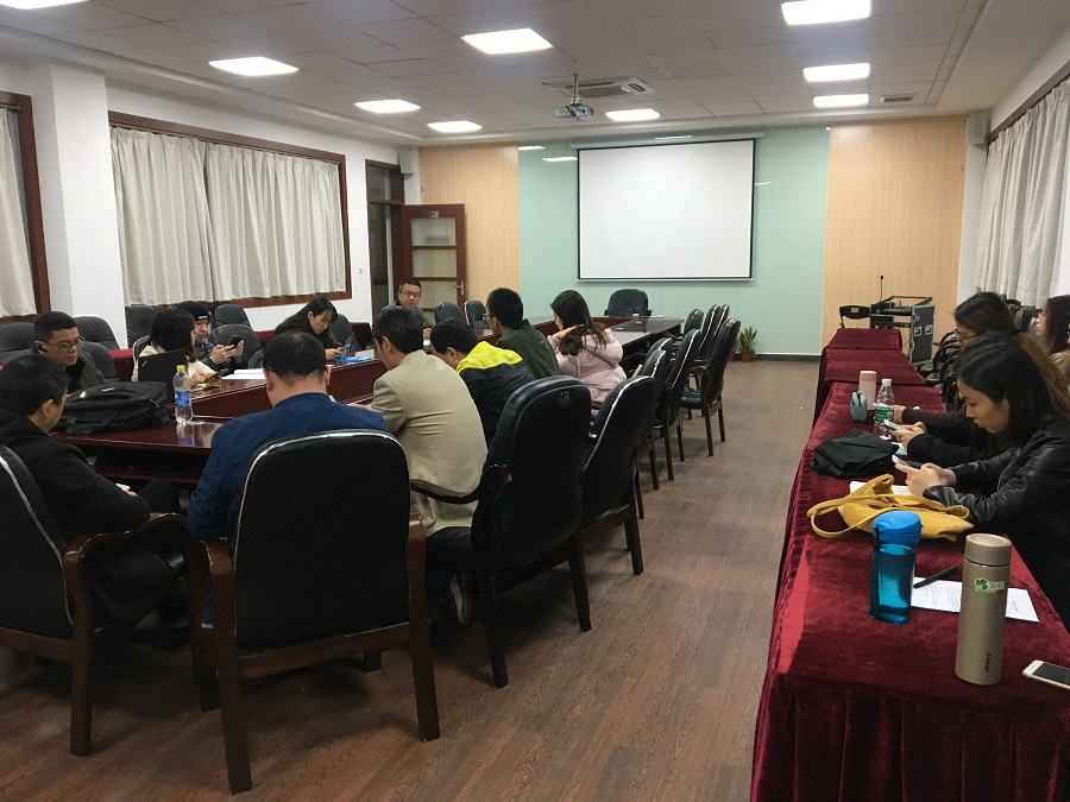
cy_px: 401
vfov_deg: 48.2
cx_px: 535
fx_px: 896
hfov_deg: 61.7
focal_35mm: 29
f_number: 2.2
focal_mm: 4.15
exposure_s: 1/33
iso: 125
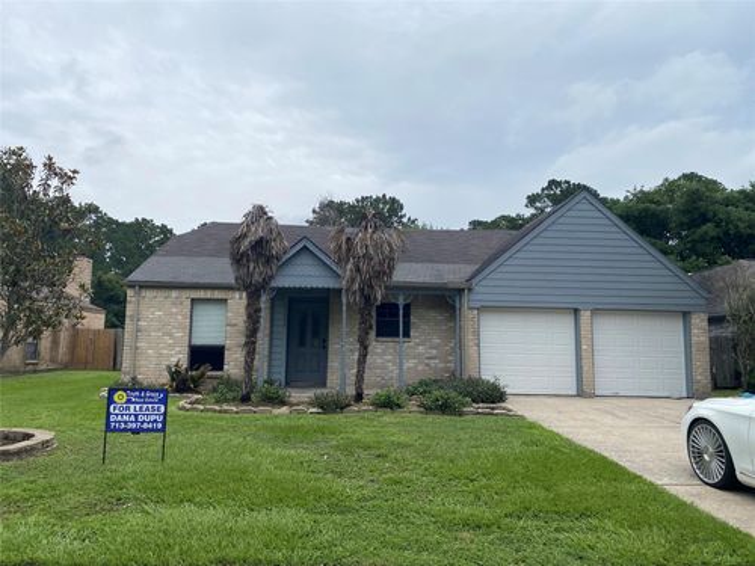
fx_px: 567
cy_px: 283
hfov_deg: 67.3
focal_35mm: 26
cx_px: 378
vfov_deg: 53.1
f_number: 1.8
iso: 32
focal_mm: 4.25
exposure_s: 1/5025
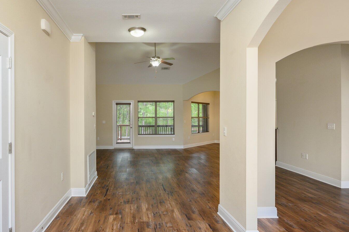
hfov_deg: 73.4
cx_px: 137
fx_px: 230
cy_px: 115
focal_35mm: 24
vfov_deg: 53.5
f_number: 9
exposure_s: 1/30
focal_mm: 15.5
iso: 500
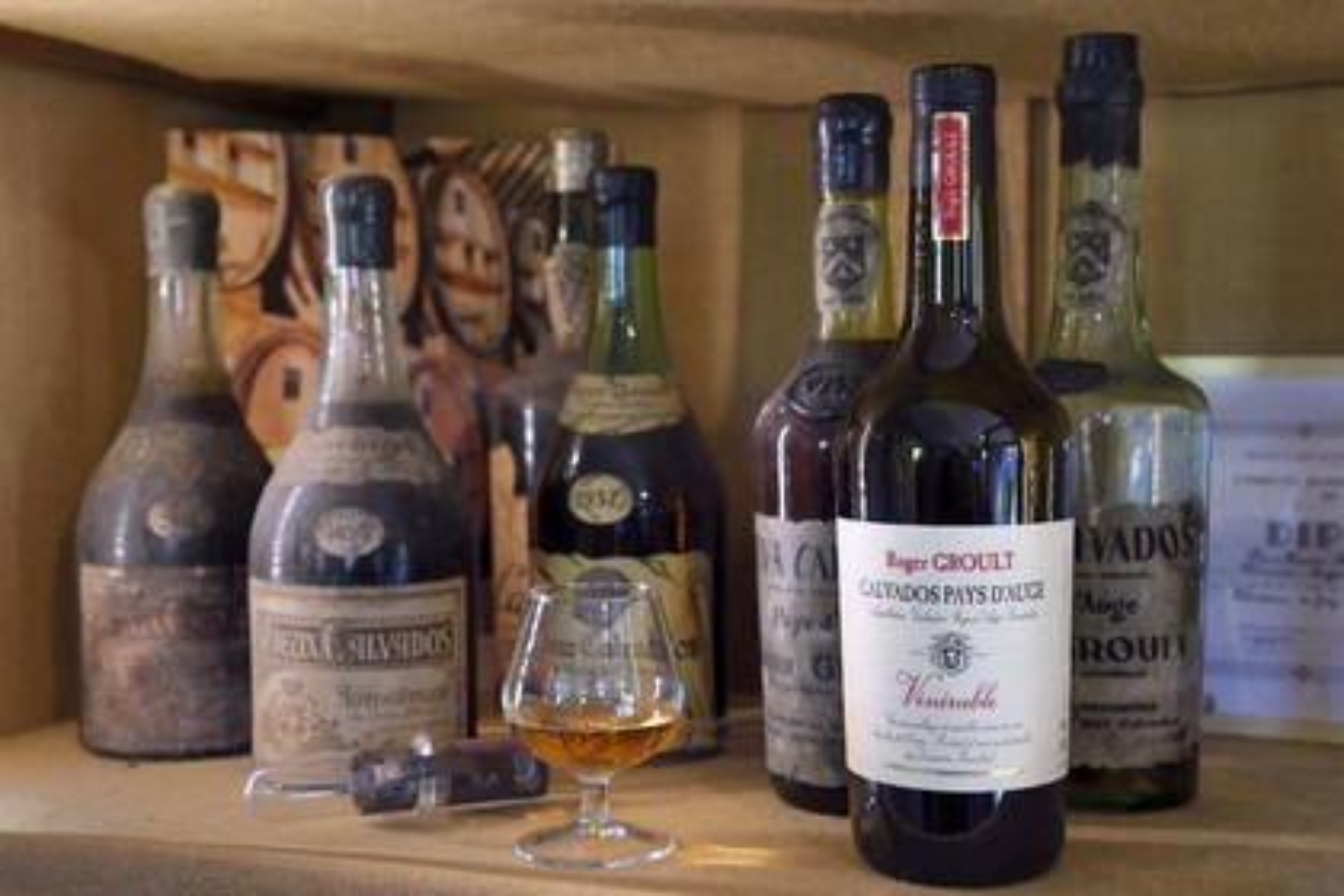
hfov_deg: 39.6
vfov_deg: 27.0
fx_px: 1867
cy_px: 448
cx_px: 672
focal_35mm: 50
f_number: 6.3
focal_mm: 50
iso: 1600
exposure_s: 1/30
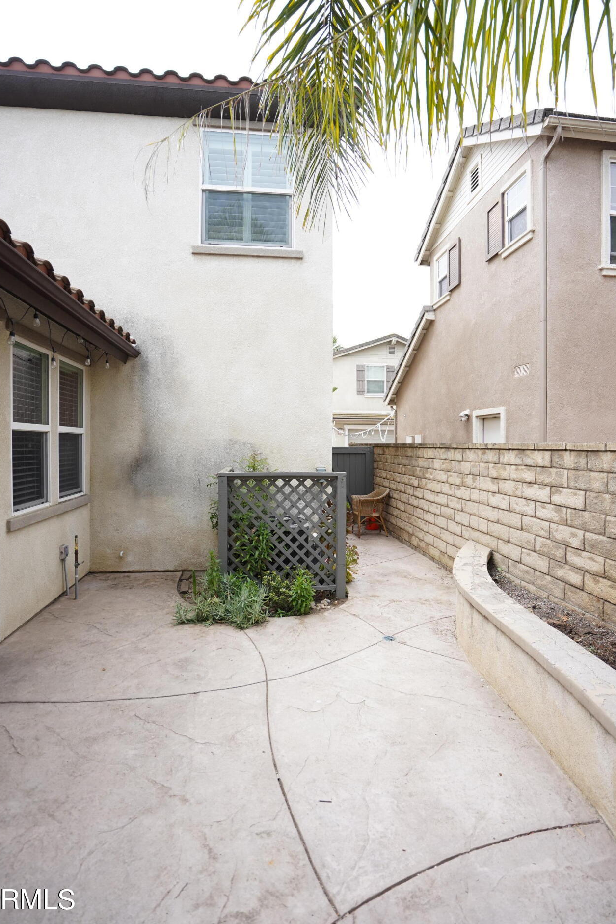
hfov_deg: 70.4
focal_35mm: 17
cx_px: 305
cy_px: 454
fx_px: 436
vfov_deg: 93.3
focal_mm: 16
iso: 250
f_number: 4
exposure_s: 1/640
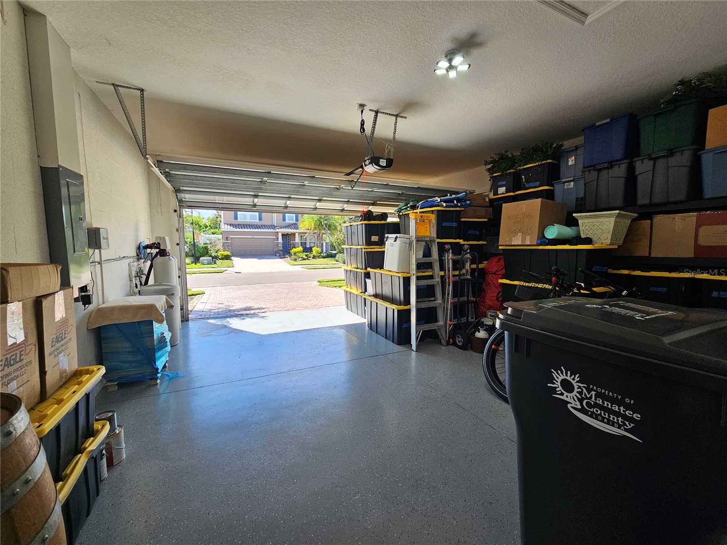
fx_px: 273
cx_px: 364
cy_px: 272
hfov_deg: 106.2
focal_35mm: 13
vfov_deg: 89.9
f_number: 2.2
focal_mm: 2.2
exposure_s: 1/251
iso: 50
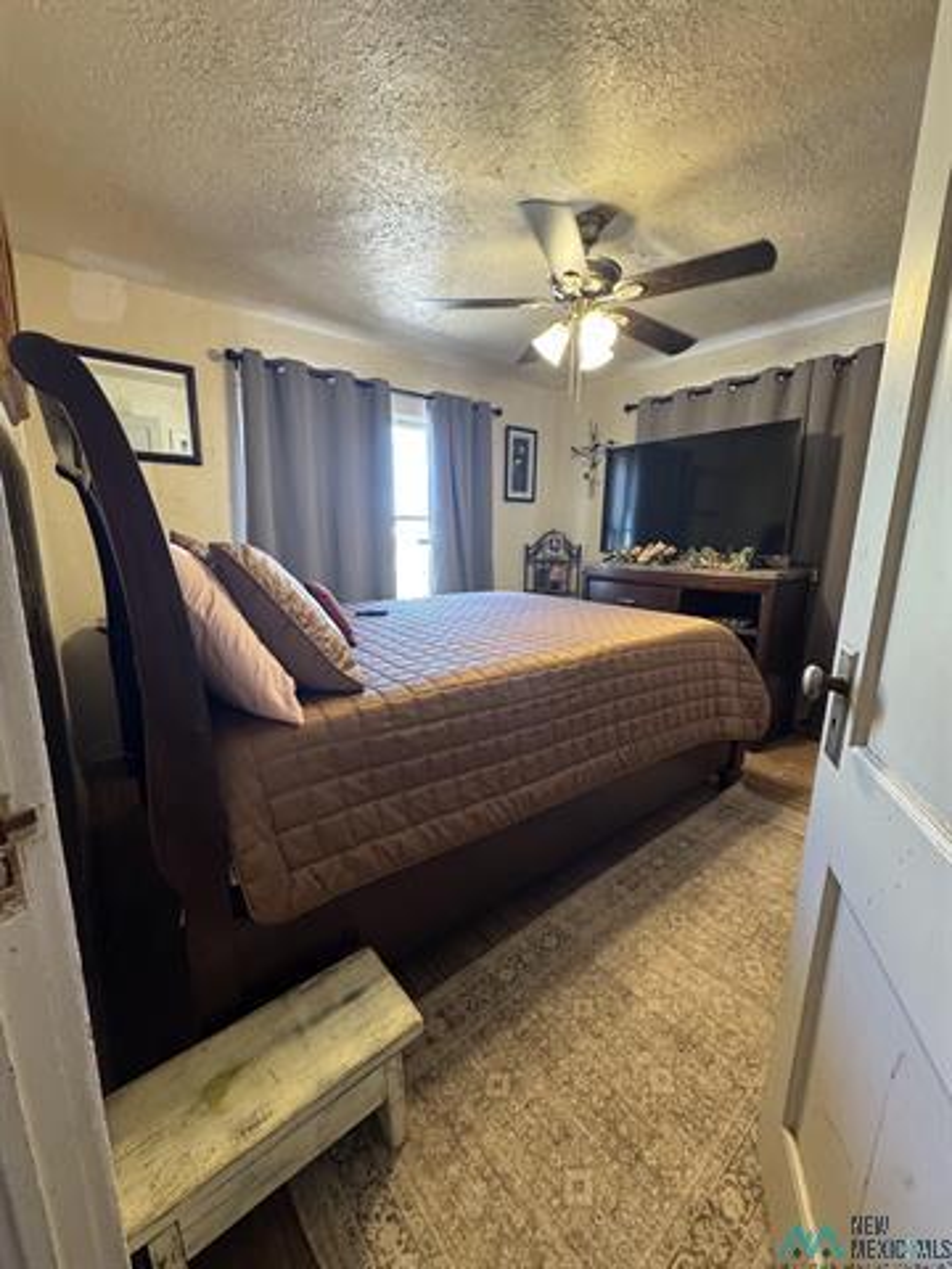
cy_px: 634
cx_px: 476
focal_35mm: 14
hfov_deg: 85.7
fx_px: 513
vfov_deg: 102.1
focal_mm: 2.22
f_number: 2.2
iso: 320
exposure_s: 1/60
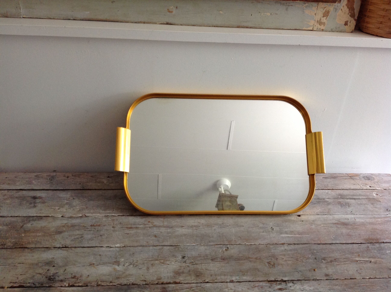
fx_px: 395
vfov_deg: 40.6
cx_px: 196
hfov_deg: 52.7
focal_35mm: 35
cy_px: 146
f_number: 2.4
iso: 125
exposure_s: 1/15
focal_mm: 4.28
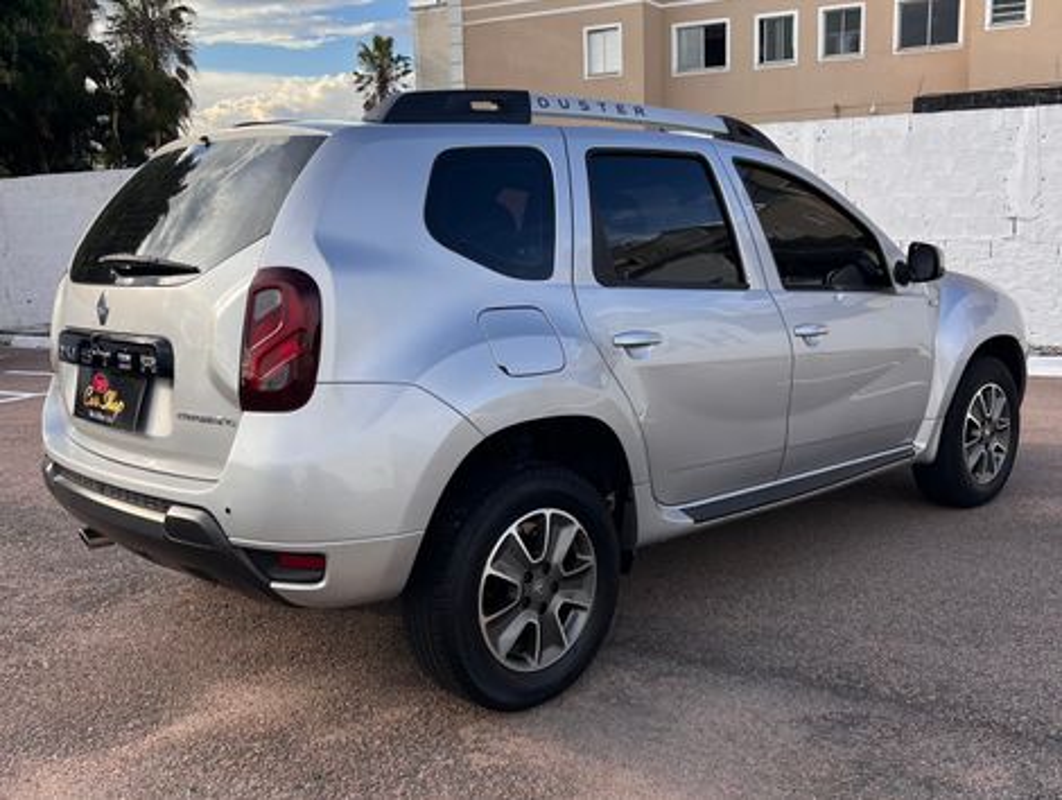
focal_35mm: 26
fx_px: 799
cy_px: 400
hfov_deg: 67.2
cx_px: 531
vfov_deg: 53.2
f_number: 1.5
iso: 50
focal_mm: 5.7
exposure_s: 1/1295
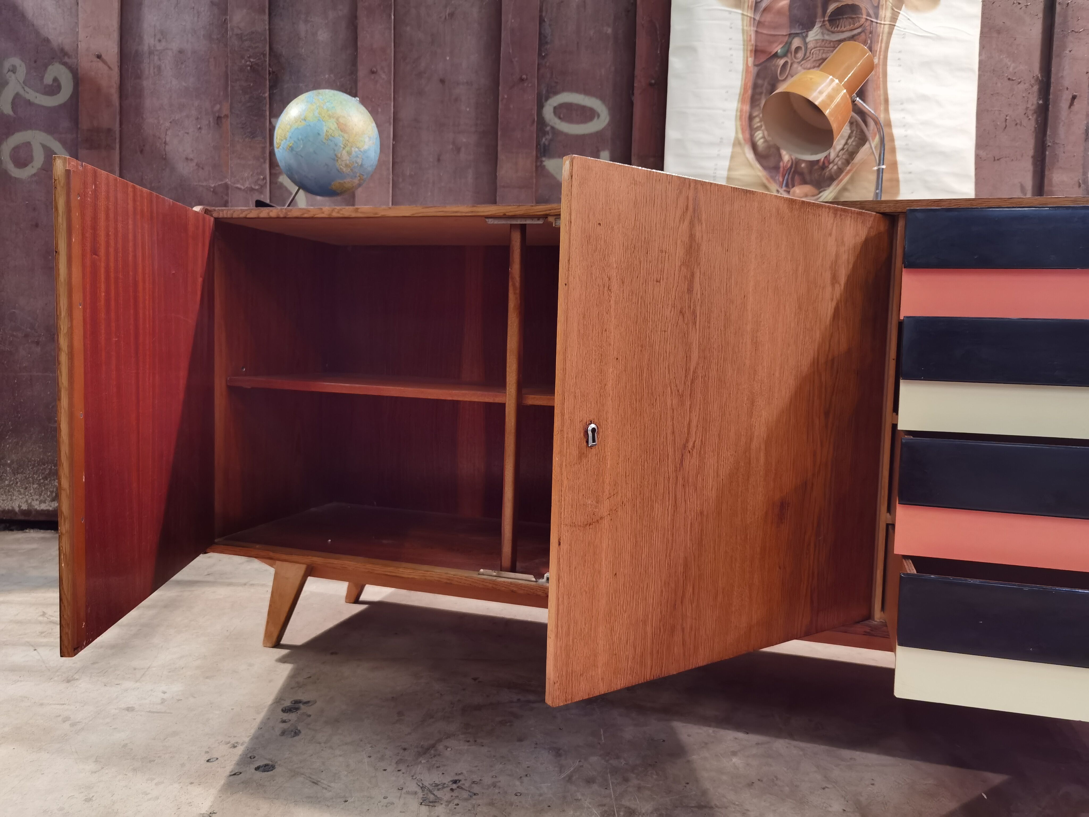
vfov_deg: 51.4
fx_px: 849
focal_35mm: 27
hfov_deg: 65.3
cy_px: 408
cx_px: 544
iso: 400
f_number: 1.9
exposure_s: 1/33.3
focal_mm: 6.71
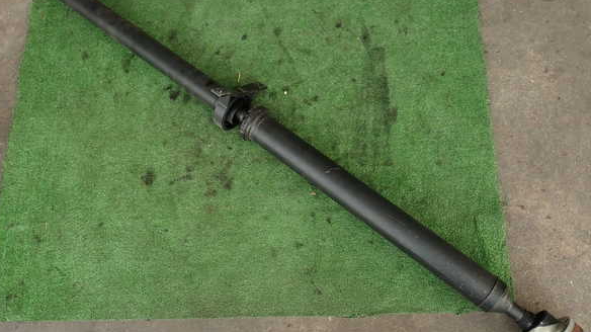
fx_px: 439
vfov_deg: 41.4
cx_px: 296
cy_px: 158
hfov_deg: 67.9
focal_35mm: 28
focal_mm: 4.5
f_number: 2.8
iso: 100
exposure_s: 1/80
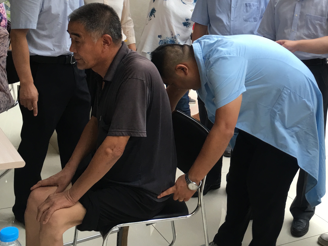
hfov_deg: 34.6
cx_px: 255
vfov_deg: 26.5
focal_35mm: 54
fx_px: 512
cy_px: 46
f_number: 2.2
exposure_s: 1/33
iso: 25
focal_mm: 4.15
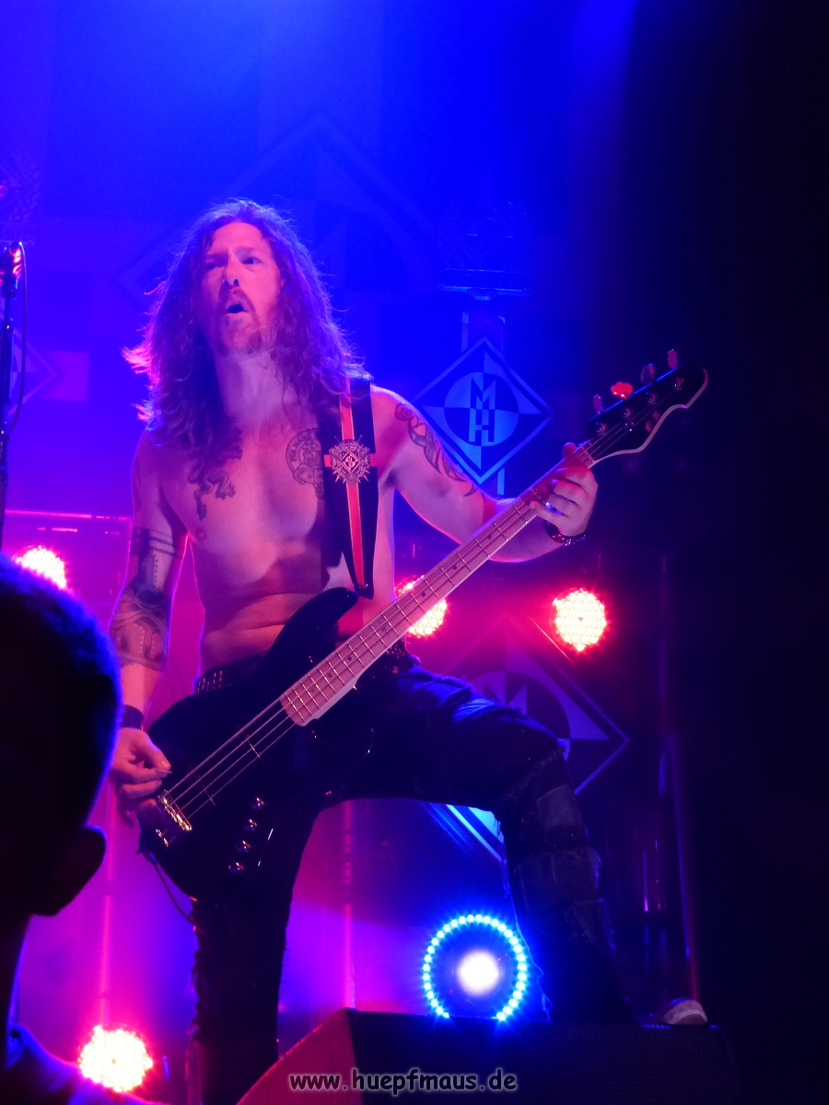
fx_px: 2395
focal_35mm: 75
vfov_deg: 26.0
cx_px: 414
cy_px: 552
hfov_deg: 19.6
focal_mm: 13.3
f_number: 5
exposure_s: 1/100
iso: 800
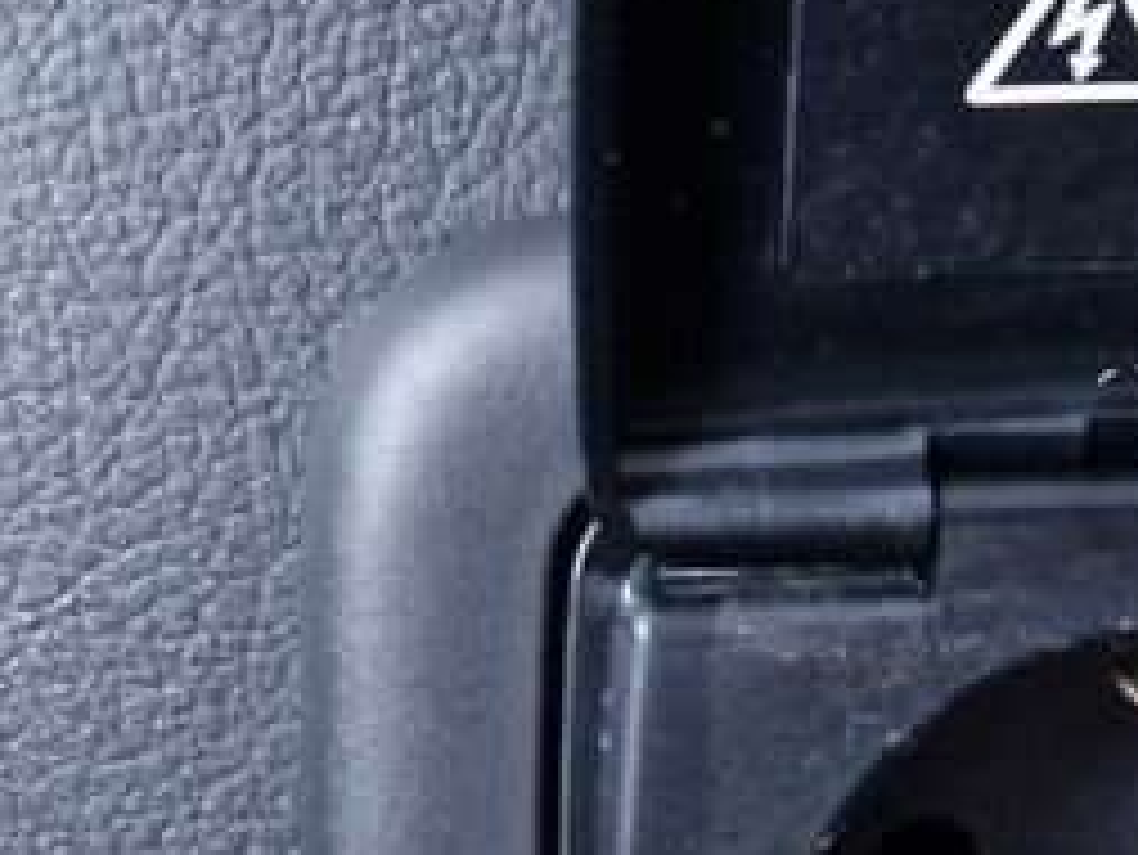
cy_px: 688
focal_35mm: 93
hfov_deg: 20.9
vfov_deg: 15.8
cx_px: 846
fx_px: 3059
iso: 1250
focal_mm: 5.4
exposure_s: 1/11
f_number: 1.8
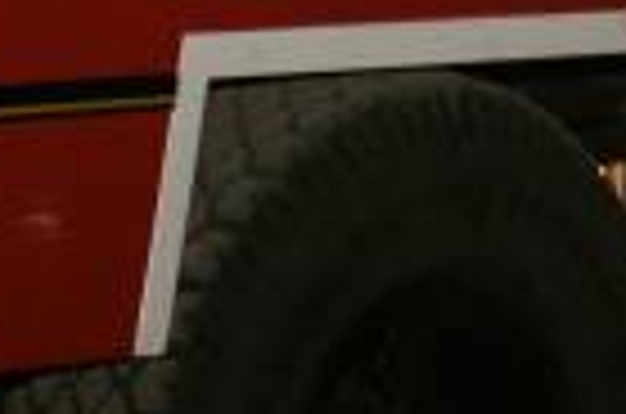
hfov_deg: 4.7
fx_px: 7512
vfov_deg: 3.2
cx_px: 1374
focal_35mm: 433
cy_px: 88
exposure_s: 1/20
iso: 800
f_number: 3.2
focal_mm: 50
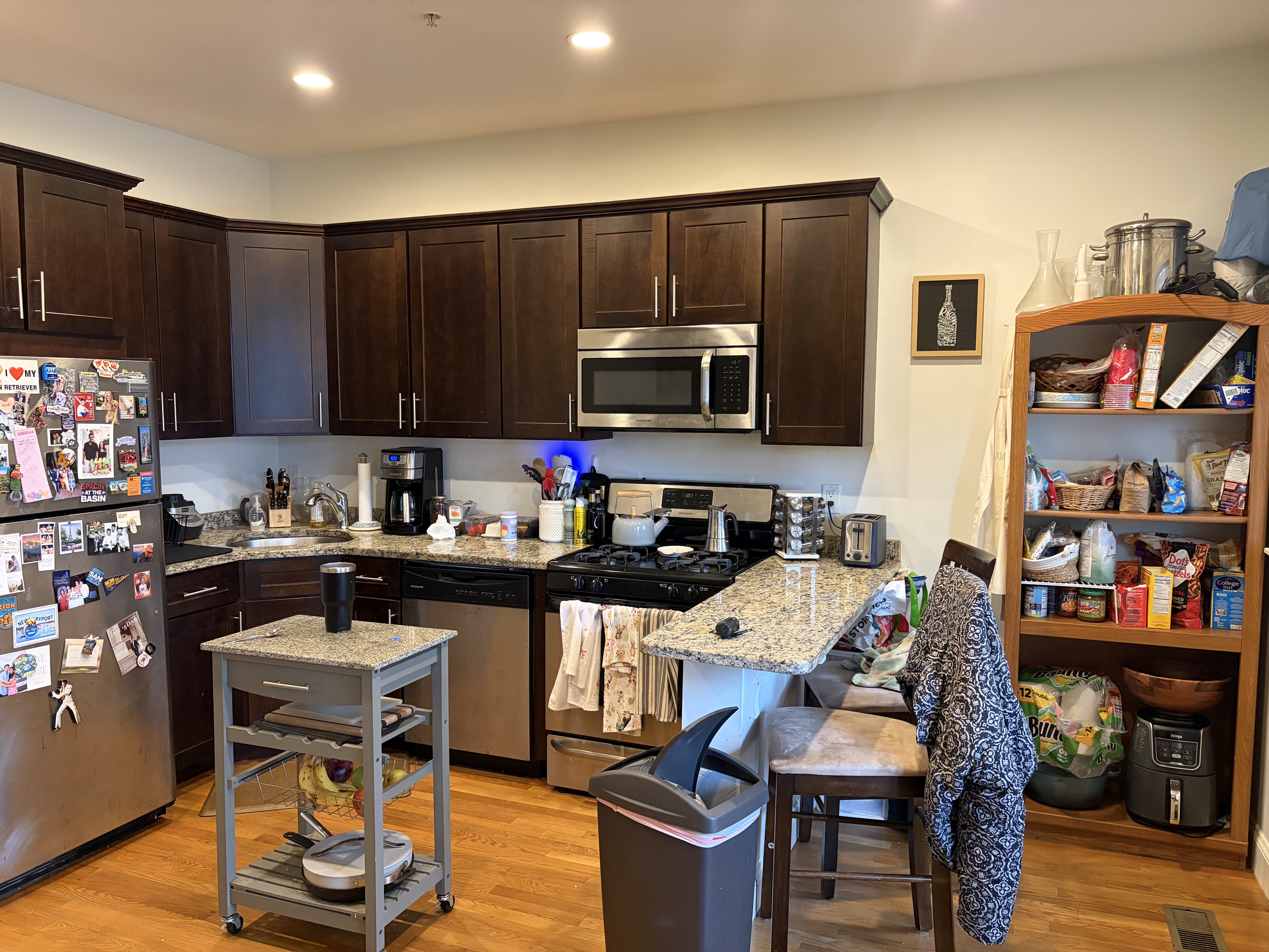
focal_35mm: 26
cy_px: 476
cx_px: 634
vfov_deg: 53.1
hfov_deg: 67.3
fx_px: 953
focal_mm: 5.96
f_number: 1.6
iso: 320
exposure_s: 1/60
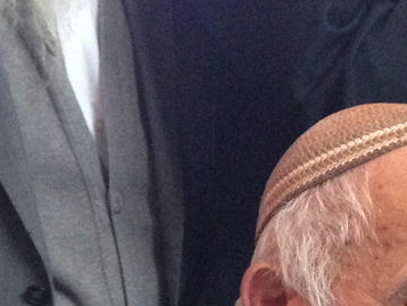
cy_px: 416
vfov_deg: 11.2
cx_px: 322
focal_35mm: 129
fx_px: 1518
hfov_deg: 15.2
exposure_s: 1/20
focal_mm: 4.13
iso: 400
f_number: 2.4
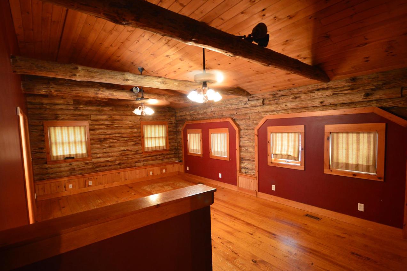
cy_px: 145
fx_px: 192
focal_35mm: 17
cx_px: 210
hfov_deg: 93.3
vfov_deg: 70.2
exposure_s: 1/8
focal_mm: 10
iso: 800
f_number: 4
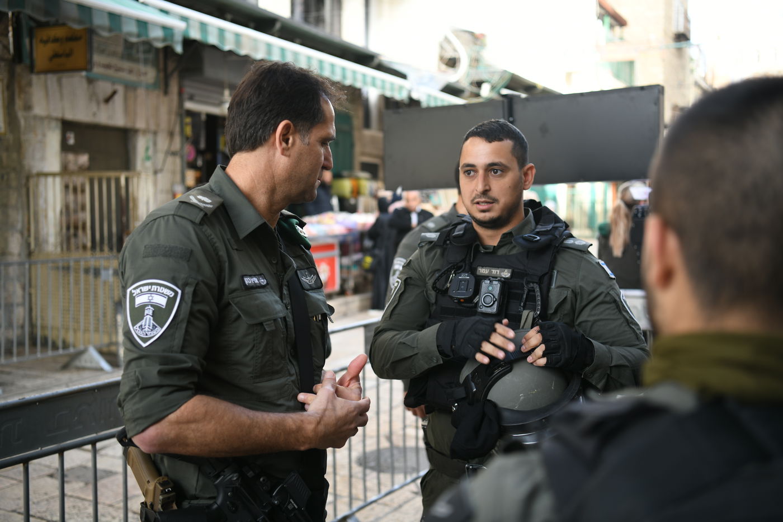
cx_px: 392
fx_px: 913
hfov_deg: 46.4
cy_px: 261
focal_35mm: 42
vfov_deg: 31.9
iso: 200
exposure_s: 1/160
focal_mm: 42
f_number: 2.8
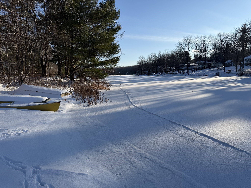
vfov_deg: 56.8
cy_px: 94
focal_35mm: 24
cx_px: 126
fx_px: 174
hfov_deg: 71.6
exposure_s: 1/4975
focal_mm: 6.76
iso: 80
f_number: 1.78
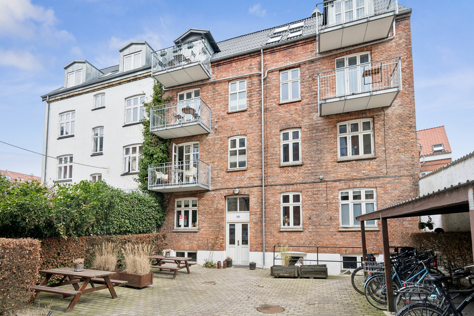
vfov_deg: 68.9
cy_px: 158
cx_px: 237
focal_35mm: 18
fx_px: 230
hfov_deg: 91.6
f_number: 6.3
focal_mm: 17.5
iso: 125
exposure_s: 1/125
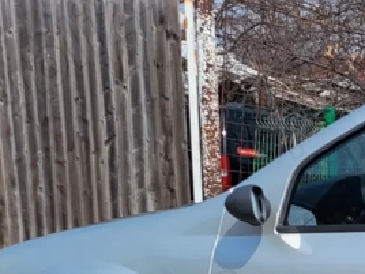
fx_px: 1023
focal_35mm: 97
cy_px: 404
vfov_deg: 14.3
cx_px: 575
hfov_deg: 17.7
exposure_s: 1/2730
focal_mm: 5.4
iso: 40
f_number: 1.8
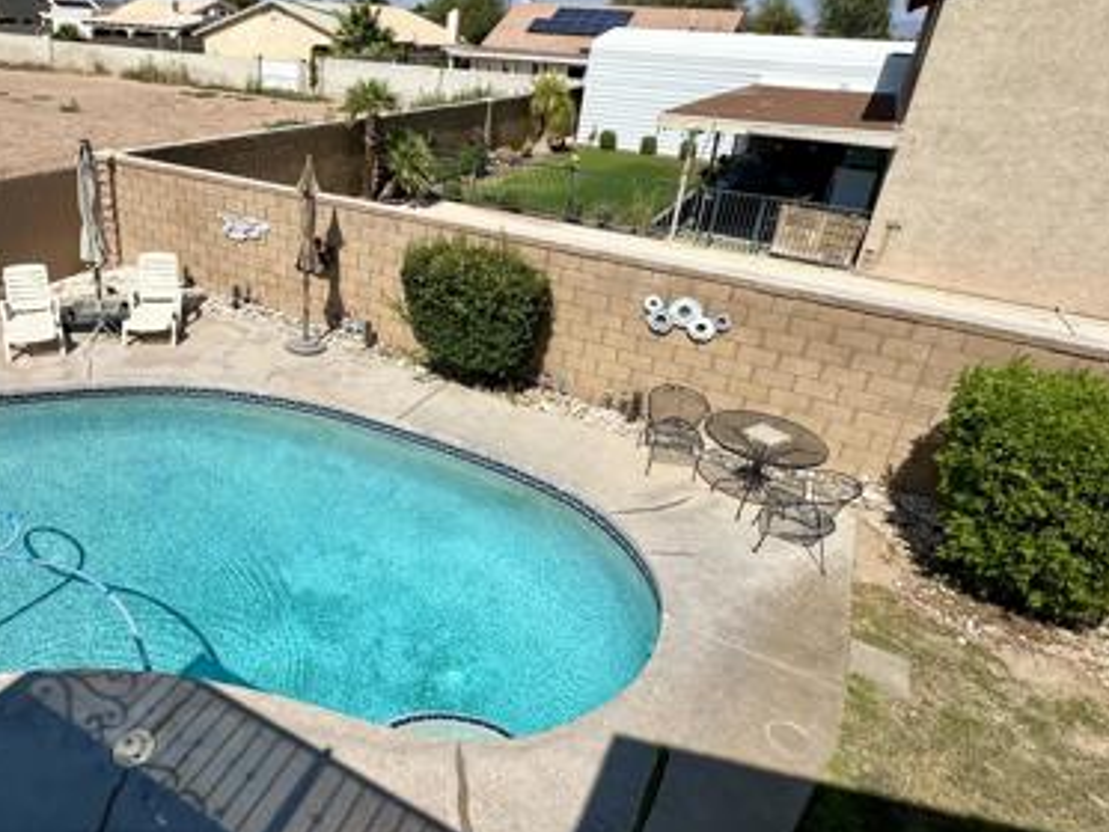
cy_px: 368
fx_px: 769
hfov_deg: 69.5
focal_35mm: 24
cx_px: 366
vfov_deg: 56.7
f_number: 2.2
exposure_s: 1/4292
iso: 50
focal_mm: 2.22
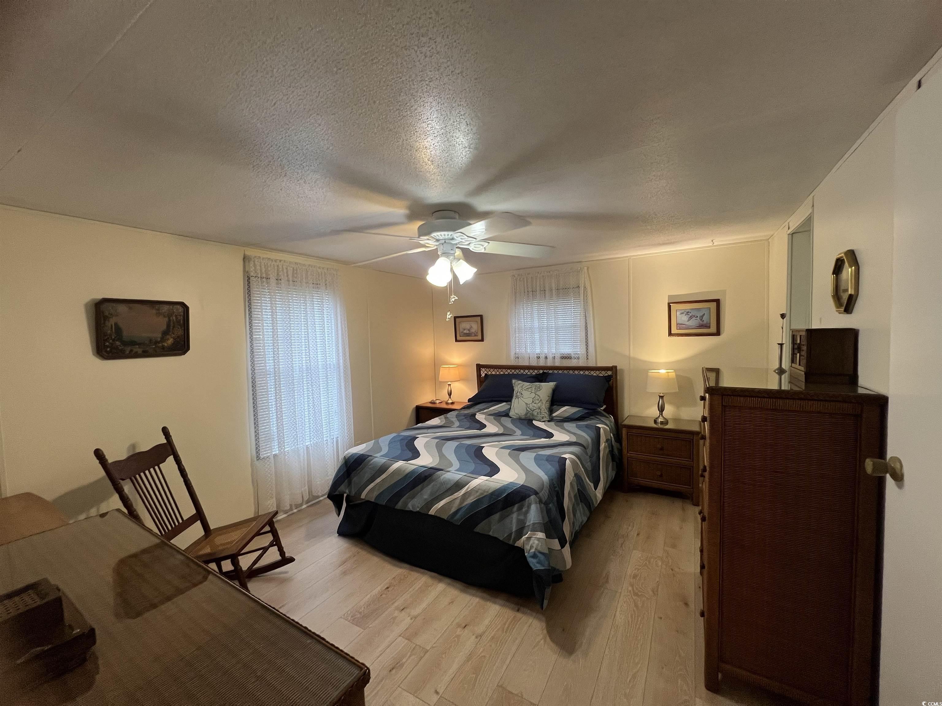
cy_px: 353
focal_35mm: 13
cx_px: 471
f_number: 1.8
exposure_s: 1/120
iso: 160
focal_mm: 1.57
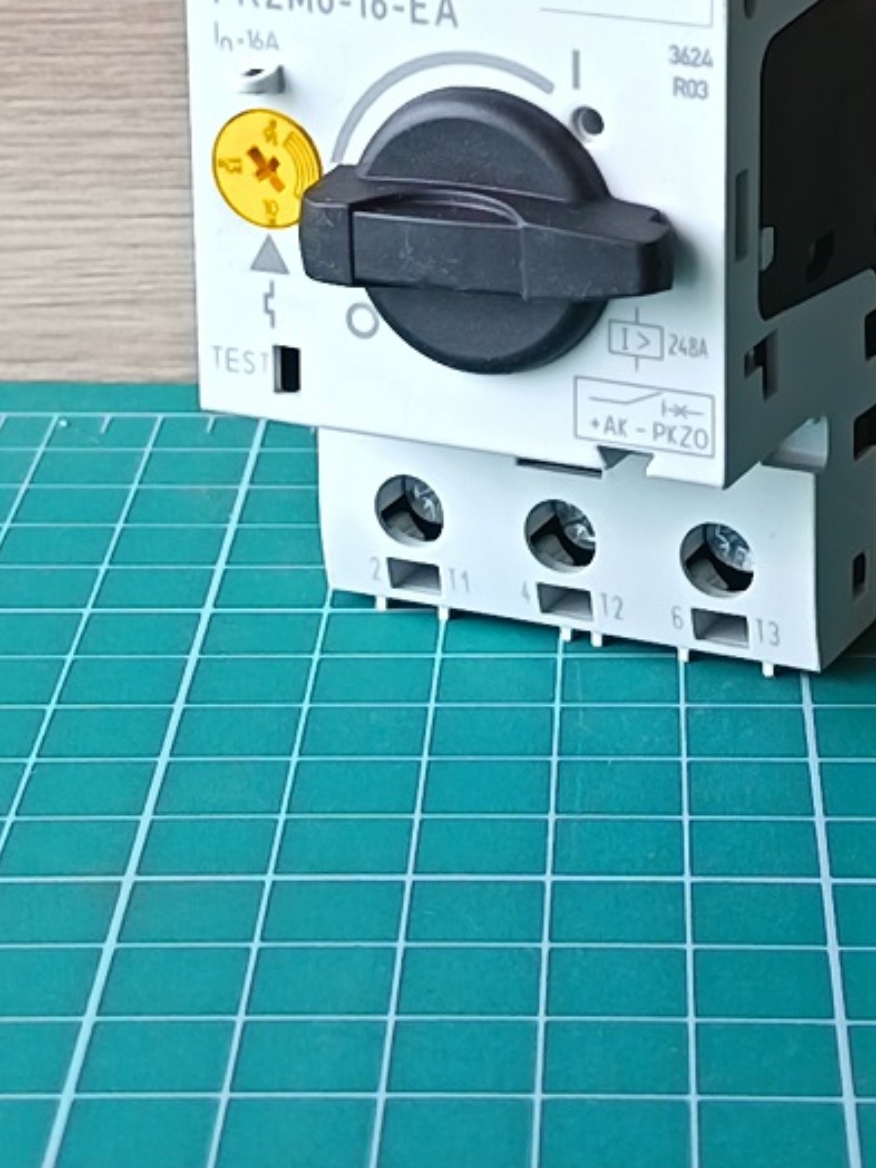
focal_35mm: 110
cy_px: 203
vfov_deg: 17.7
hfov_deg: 13.4
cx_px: 700
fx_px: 3712
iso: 312
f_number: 1.75
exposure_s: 1/100
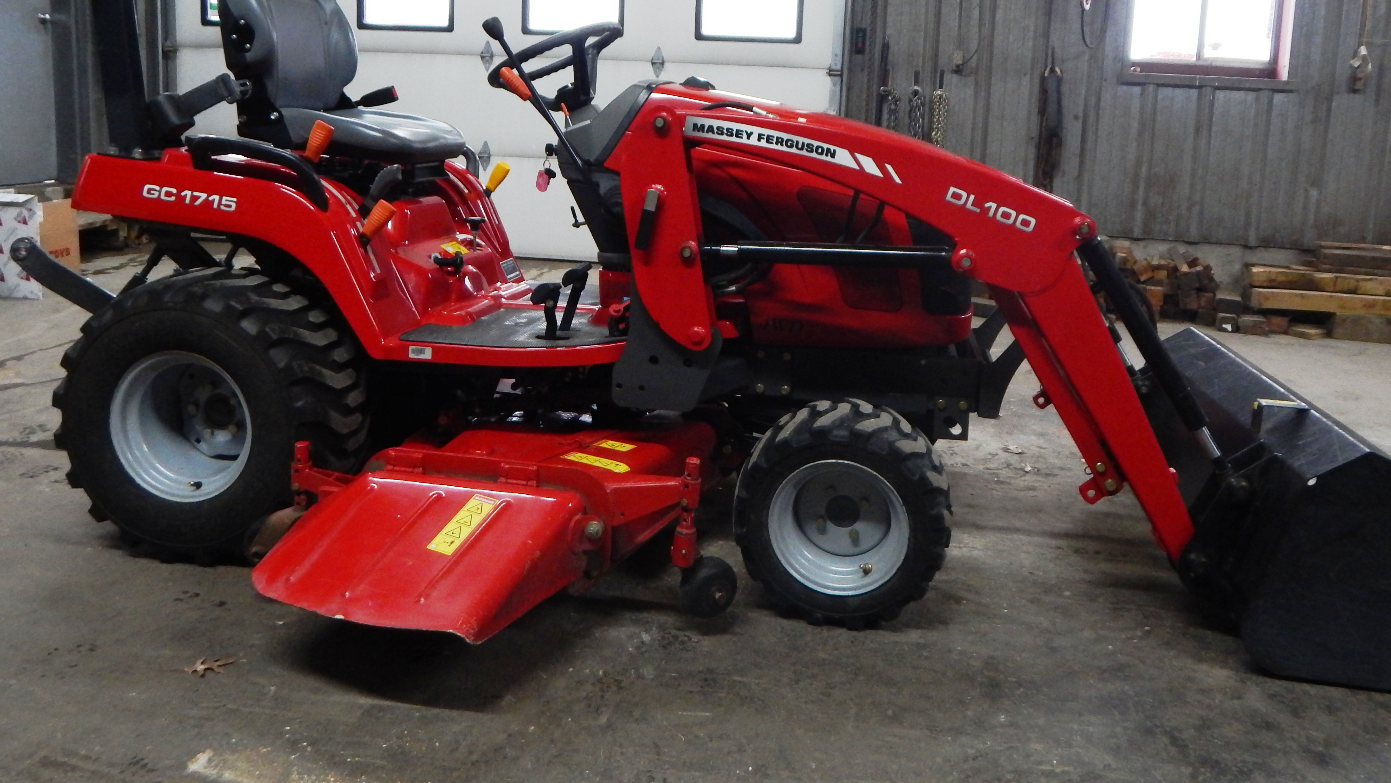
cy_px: 239
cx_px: 750
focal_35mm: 28
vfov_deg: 40.8
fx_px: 1033
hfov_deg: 67.8
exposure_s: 1/30
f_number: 3
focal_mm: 4
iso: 320
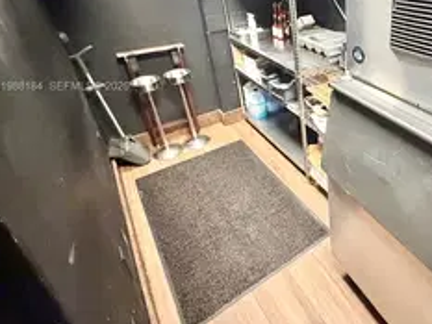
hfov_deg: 64.1
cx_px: 356
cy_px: 87
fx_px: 300
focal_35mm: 24
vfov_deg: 54.6
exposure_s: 1/40
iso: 1250
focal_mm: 2.22
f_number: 2.2
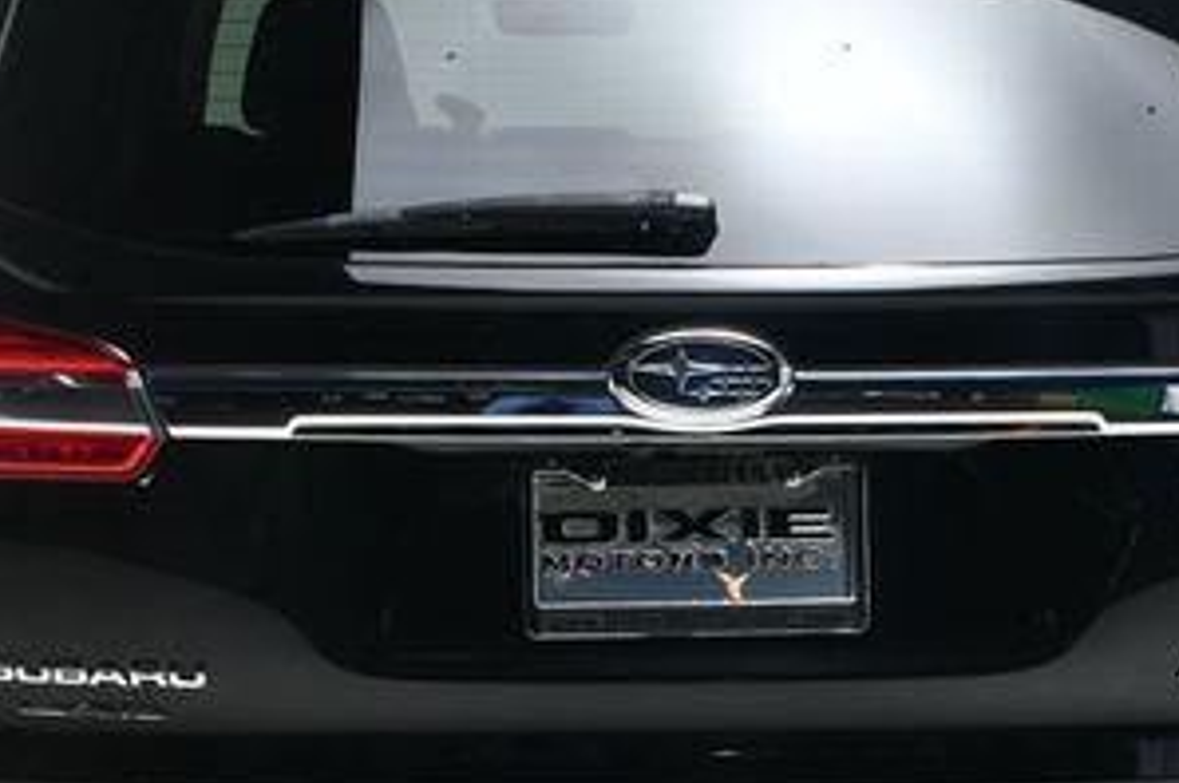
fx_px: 2813
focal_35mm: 86
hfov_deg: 23.7
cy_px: 502
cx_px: 629
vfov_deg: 15.8
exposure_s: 1/160
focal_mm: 27
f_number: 11
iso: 100
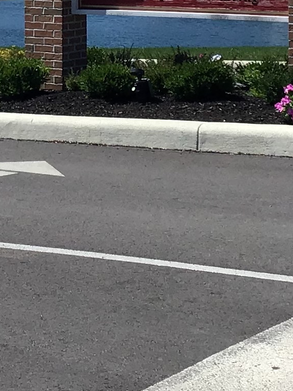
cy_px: -51
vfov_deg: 14.4
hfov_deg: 11.1
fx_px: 1501
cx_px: 31
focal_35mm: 133
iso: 25
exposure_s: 1/1698
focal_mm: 3.3
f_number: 2.4
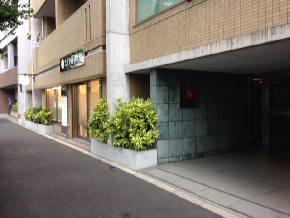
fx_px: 276
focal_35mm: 33
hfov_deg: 55.4
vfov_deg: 42.9
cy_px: 109
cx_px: 145
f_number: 2.4
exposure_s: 1/20
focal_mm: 4.12
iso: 50
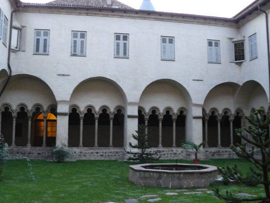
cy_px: 100
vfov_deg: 36.0
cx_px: 123
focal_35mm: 40
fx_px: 312
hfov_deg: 46.7
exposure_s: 1/6
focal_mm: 6
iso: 200
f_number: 2.8
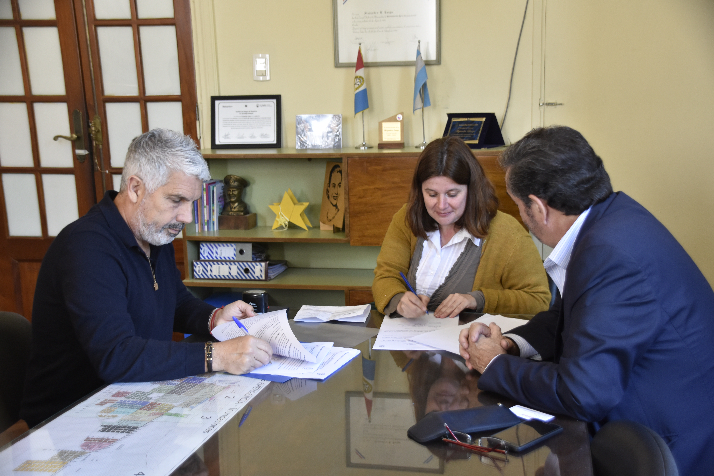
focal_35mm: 48
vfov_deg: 28.1
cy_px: 238
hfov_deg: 41.1
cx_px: 357
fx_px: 952
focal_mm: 32
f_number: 4.5
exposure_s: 1/80
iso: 800
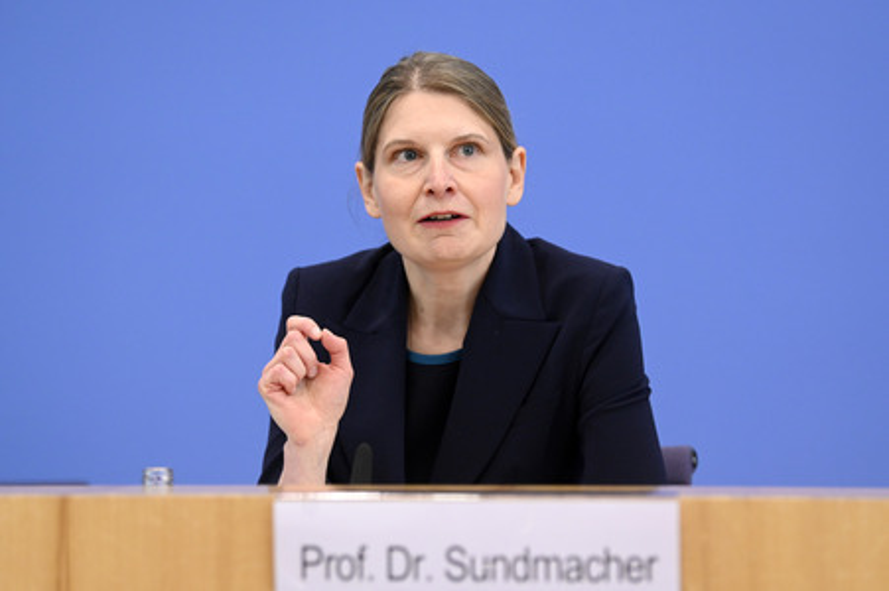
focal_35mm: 92
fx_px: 2270
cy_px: 296
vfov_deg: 14.8
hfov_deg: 22.2
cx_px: 444
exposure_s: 1/1250
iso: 4000
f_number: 4
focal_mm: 92
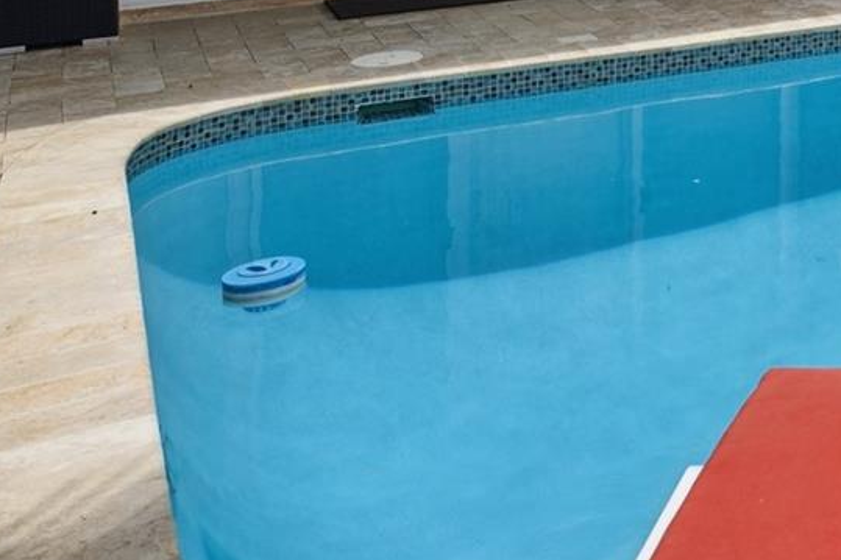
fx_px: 1331
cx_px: 1209
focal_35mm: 57
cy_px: -258
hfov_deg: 26.8
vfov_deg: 20.6
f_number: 7.1
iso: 250
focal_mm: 15
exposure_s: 1/640
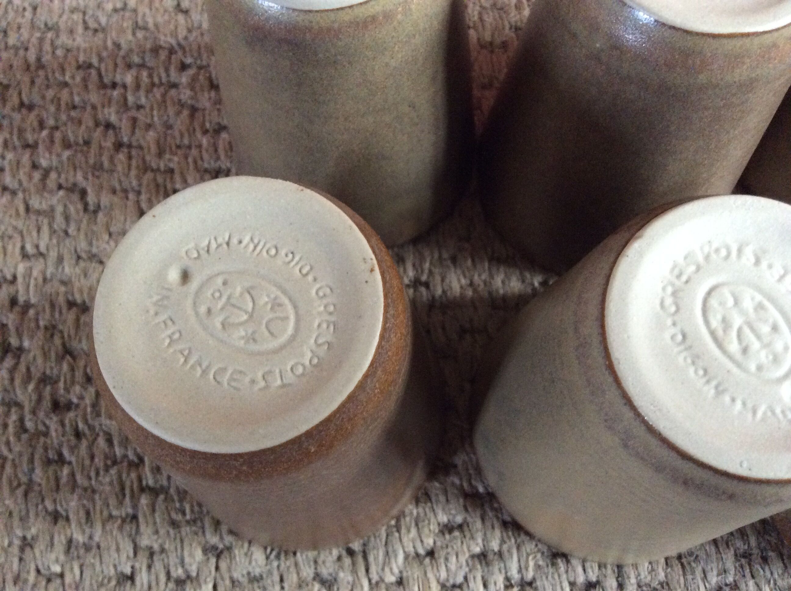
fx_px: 730
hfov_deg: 56.9
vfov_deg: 44.1
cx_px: 396
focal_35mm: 32
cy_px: 296
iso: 320
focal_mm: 3.3
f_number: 2.4
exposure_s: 1/17
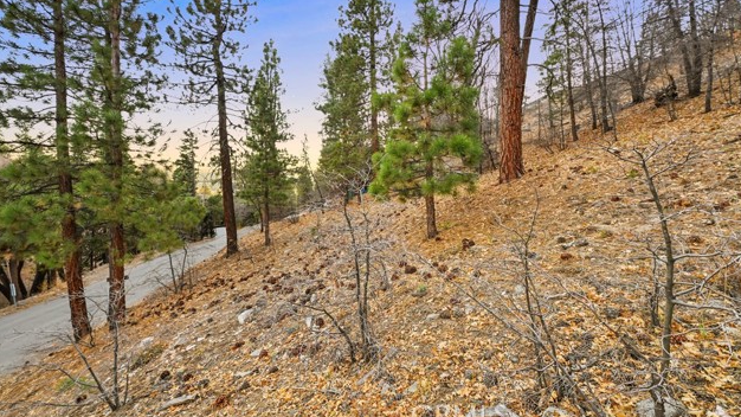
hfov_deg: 103.0
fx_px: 295
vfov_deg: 70.2
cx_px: 374
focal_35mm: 15
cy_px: 179
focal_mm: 14
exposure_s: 1/15
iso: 1250
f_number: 8
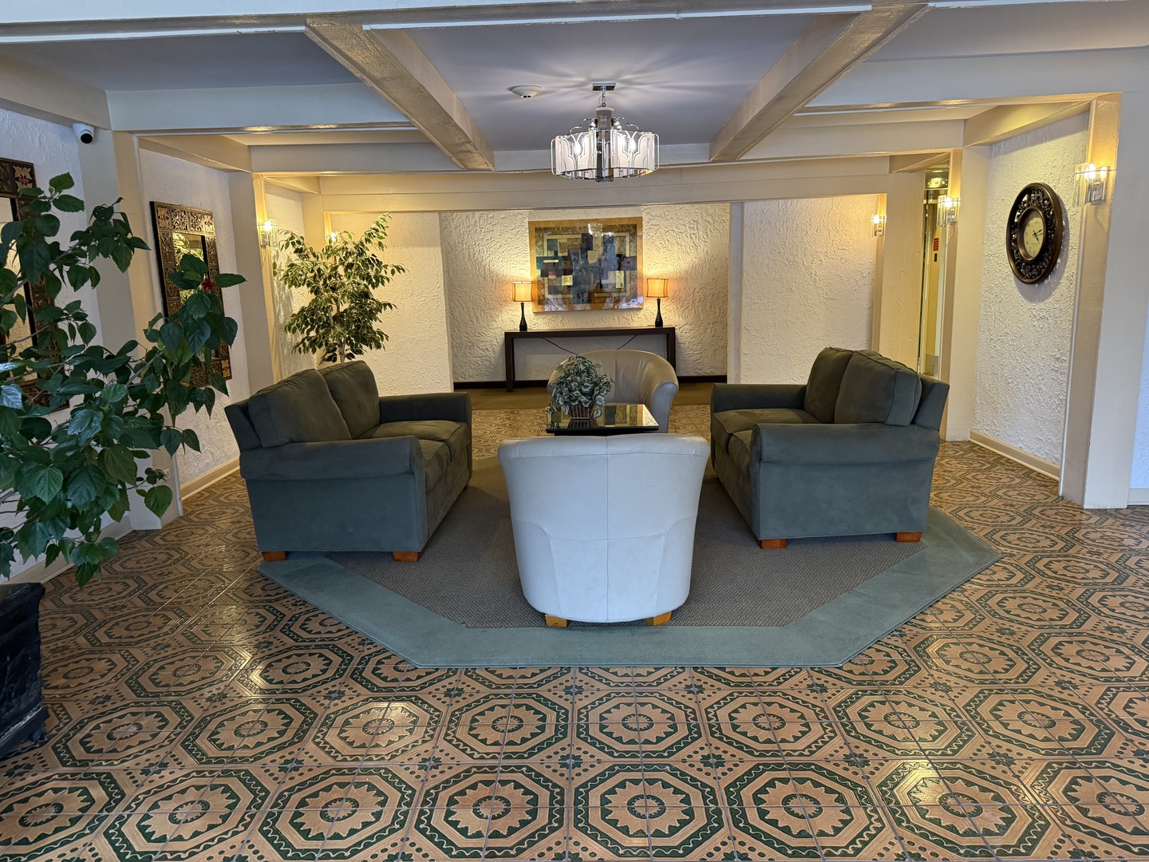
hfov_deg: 71.6
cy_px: 431
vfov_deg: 56.8
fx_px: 797
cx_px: 574
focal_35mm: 24
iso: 400
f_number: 1.78
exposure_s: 1/60
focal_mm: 6.76
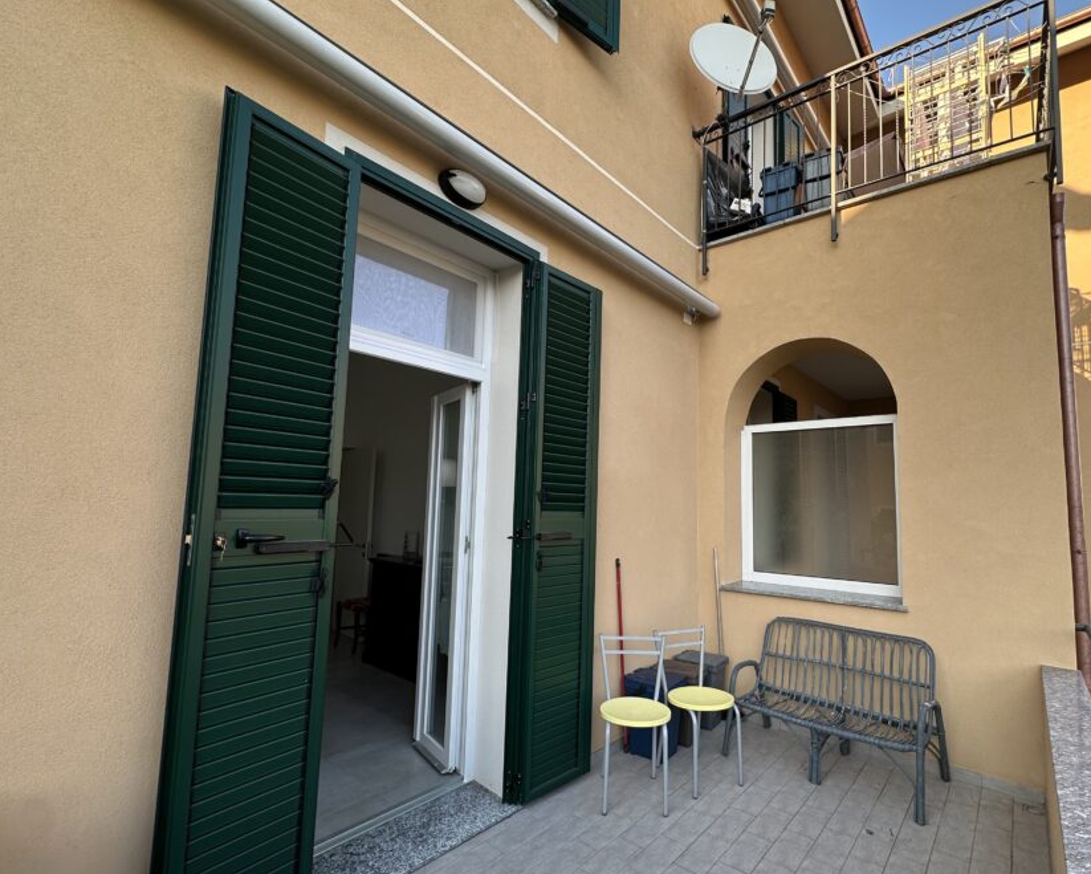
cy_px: 455
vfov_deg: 77.0
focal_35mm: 17
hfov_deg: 89.4
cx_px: 595
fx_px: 549
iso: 40
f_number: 2.2
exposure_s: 1/191
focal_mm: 2.22
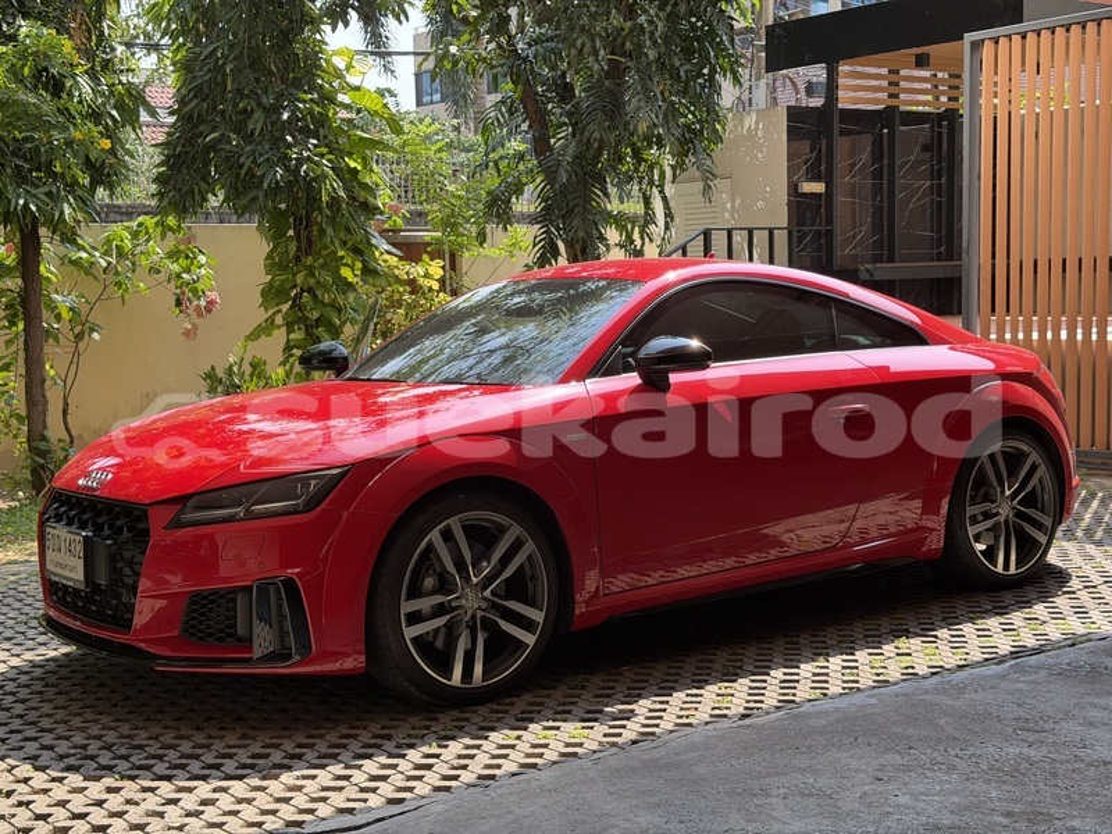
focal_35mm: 48
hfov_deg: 39.7
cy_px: 417
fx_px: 1542
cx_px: 556
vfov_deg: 30.3
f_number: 1.78
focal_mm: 6.76
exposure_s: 1/906
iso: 80
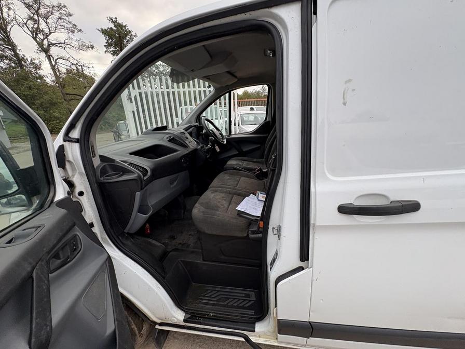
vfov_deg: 85.7
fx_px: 188
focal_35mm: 14
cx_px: 232
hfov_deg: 102.1
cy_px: 174
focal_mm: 2.22
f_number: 2.2
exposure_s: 1/124
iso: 40
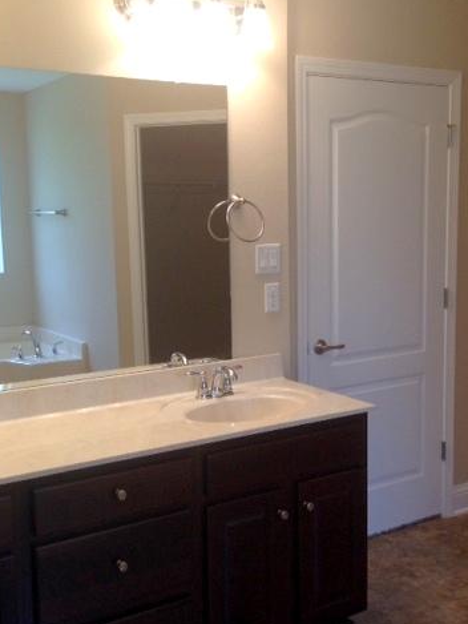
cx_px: 223
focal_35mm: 45
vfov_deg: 42.1
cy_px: 313
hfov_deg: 32.2
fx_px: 811
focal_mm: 4.12
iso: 64
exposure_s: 1/60
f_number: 2.4
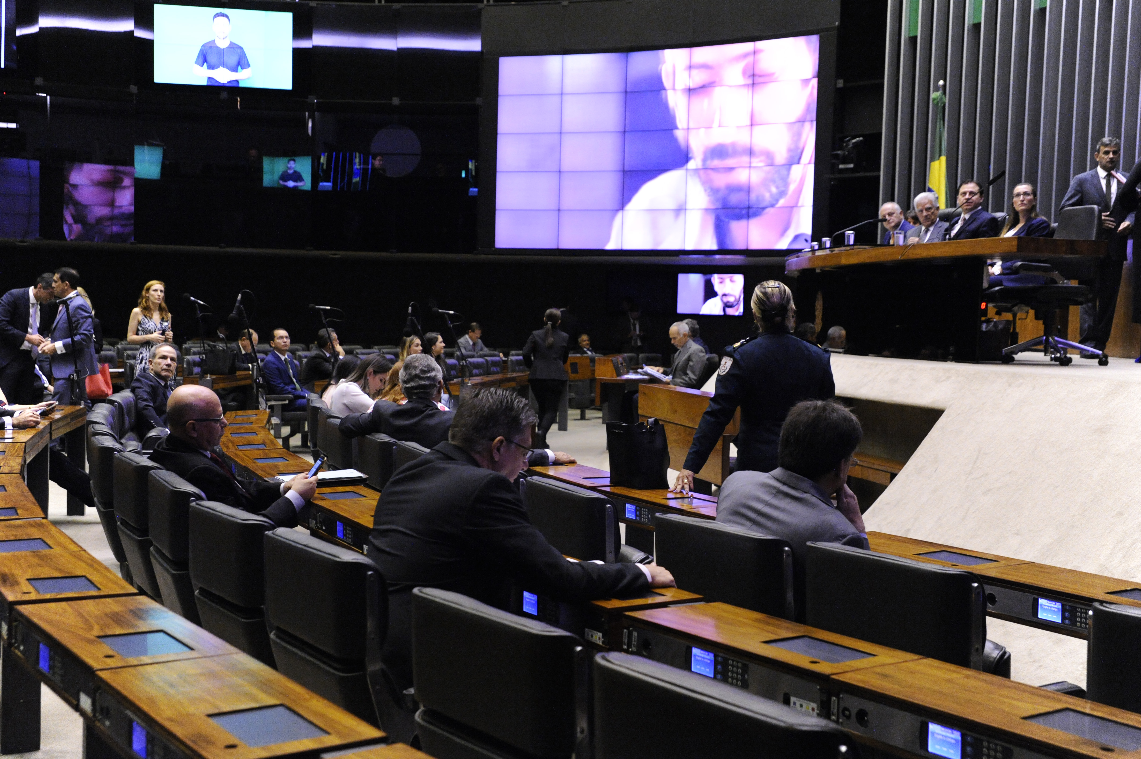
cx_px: 570
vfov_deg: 29.2
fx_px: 1457
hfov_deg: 42.8
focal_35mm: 46
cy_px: 380
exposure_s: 1/160
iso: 5000
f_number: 5
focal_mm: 46
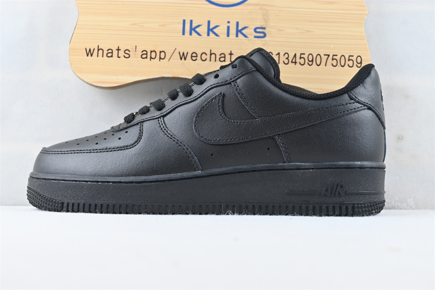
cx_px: 218
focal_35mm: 54
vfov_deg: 25.1
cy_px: 145
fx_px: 652
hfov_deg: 36.9
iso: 720
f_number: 5.3
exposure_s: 1/160
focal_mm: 36
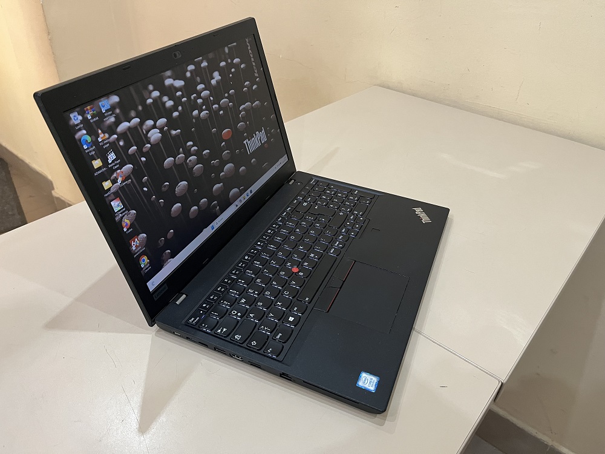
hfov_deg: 67.3
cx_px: 302
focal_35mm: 26
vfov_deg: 53.1
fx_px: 454
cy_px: 227
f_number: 1.6
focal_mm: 5.1
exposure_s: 1/50
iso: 400
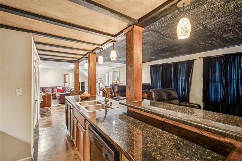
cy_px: 80
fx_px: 107
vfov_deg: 73.7
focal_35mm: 16
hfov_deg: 96.8
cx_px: 121
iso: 400
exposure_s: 1/1.67
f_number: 5.6
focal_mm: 16
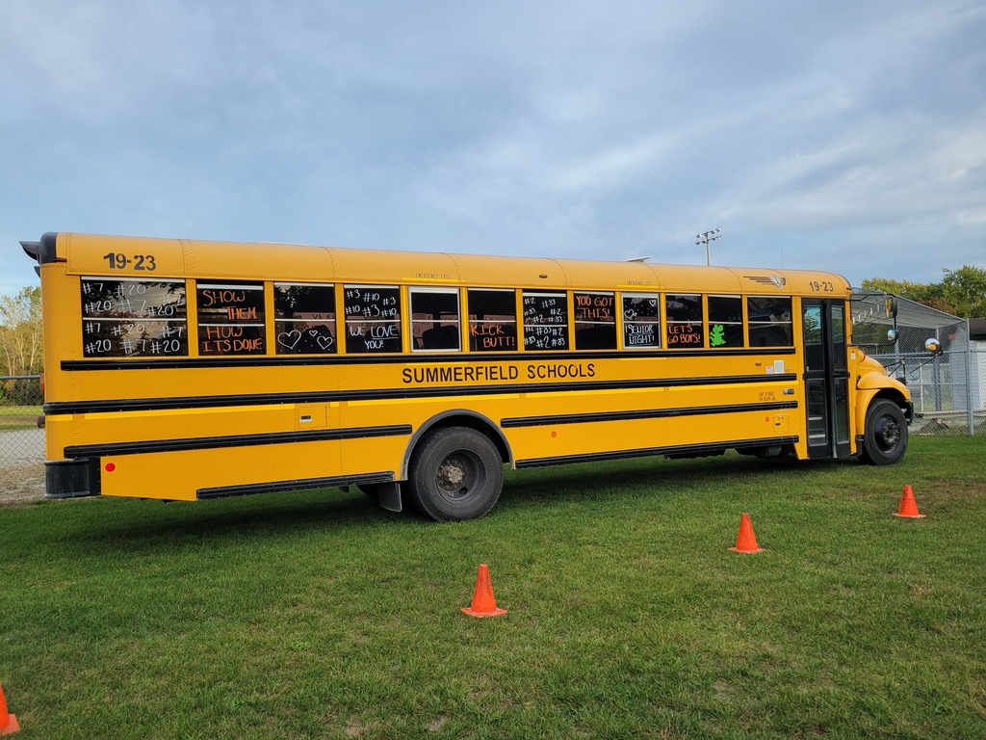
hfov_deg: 67.3
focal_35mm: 26
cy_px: 370
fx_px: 741
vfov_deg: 53.1
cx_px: 493
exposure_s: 1/582
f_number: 1.8
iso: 40
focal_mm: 5.4
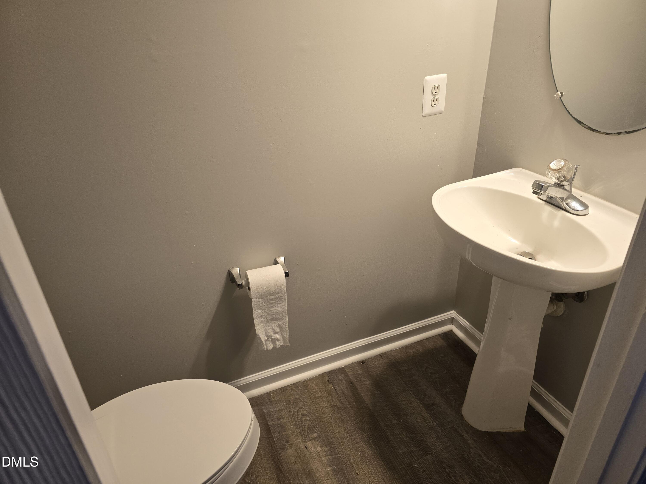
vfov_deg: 58.9
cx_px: 323
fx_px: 429
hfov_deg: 73.9
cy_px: 242
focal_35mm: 23
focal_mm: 6.3
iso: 200
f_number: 1.7
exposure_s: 1/120
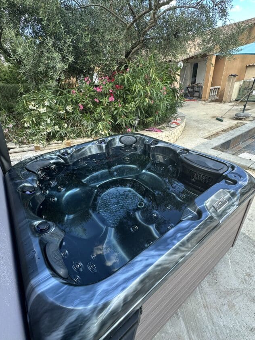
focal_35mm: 17
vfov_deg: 91.0
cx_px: 119
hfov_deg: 74.6
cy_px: 164
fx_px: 167
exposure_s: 1/109
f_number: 2.2
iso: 40
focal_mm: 2.22
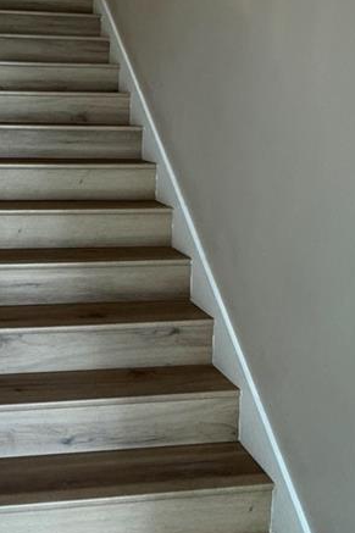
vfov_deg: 46.9
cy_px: 140
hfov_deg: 31.9
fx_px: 592
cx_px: 40
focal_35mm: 40
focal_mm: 2.22
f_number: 2.2
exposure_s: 1/60
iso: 500
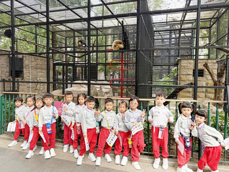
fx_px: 159
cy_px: 86
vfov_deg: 56.8
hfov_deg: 71.6
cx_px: 114
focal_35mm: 24
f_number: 1.78
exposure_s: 1/203
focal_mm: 6.76
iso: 64
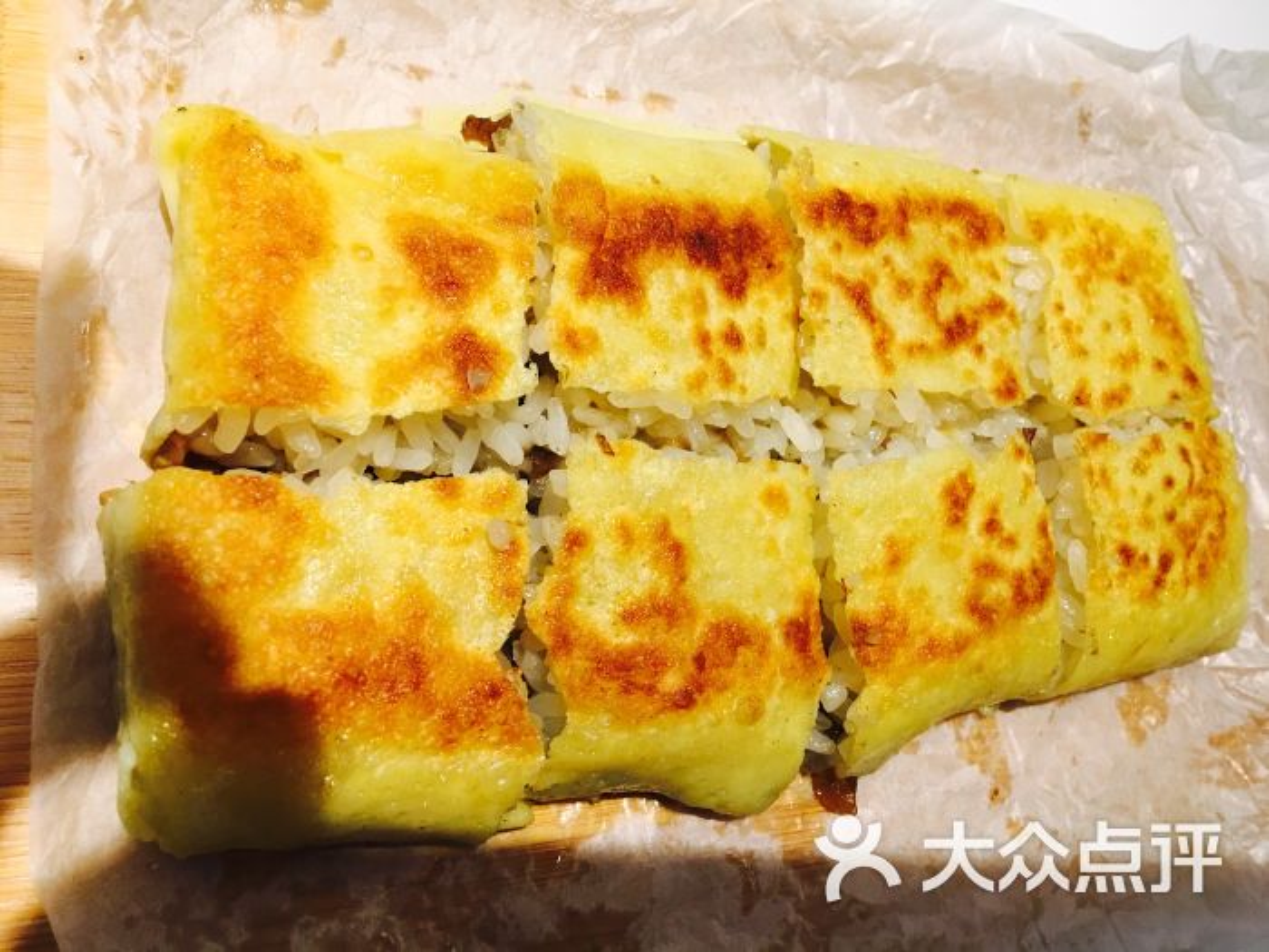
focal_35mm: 29
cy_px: 476
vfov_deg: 48.2
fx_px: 1063
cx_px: 634
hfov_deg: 61.7
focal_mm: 4.15
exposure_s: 1/33
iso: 50
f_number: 2.2
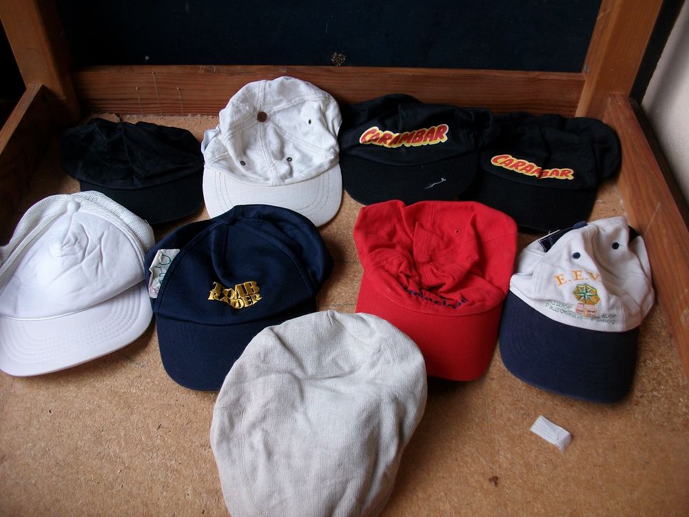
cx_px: 344
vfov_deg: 44.2
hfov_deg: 56.8
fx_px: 637
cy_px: 258
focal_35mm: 32
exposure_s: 1/56.7
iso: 80
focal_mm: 5.7
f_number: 2.9
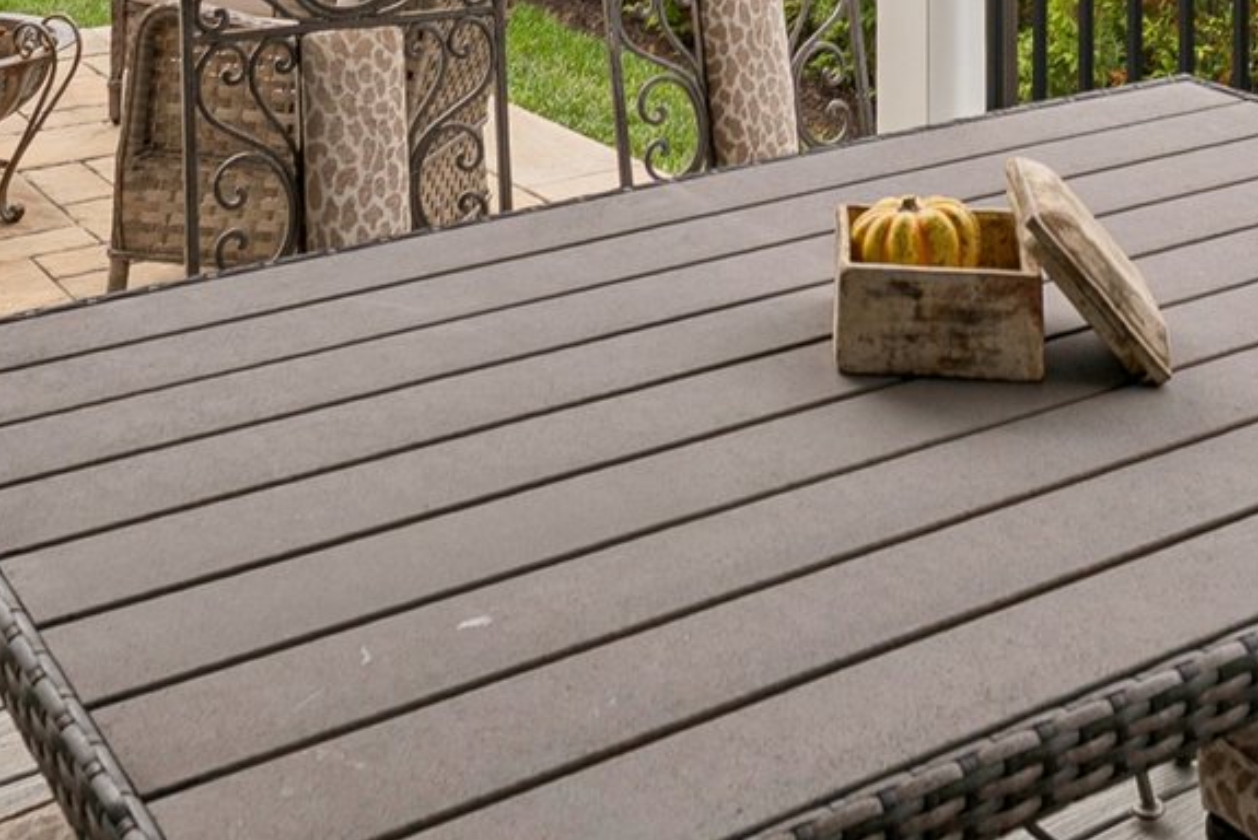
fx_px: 1993
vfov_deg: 20.5
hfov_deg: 35.0
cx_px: 604
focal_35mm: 57
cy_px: -412
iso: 80
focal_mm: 16
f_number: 8
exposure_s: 1/125
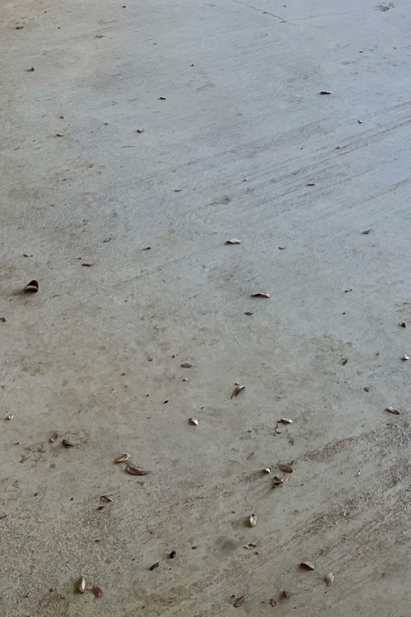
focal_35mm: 82
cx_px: 315
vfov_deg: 21.5
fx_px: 1405
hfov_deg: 16.5
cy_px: -257
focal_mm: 5.7
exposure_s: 1/197
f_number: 1.5
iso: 40
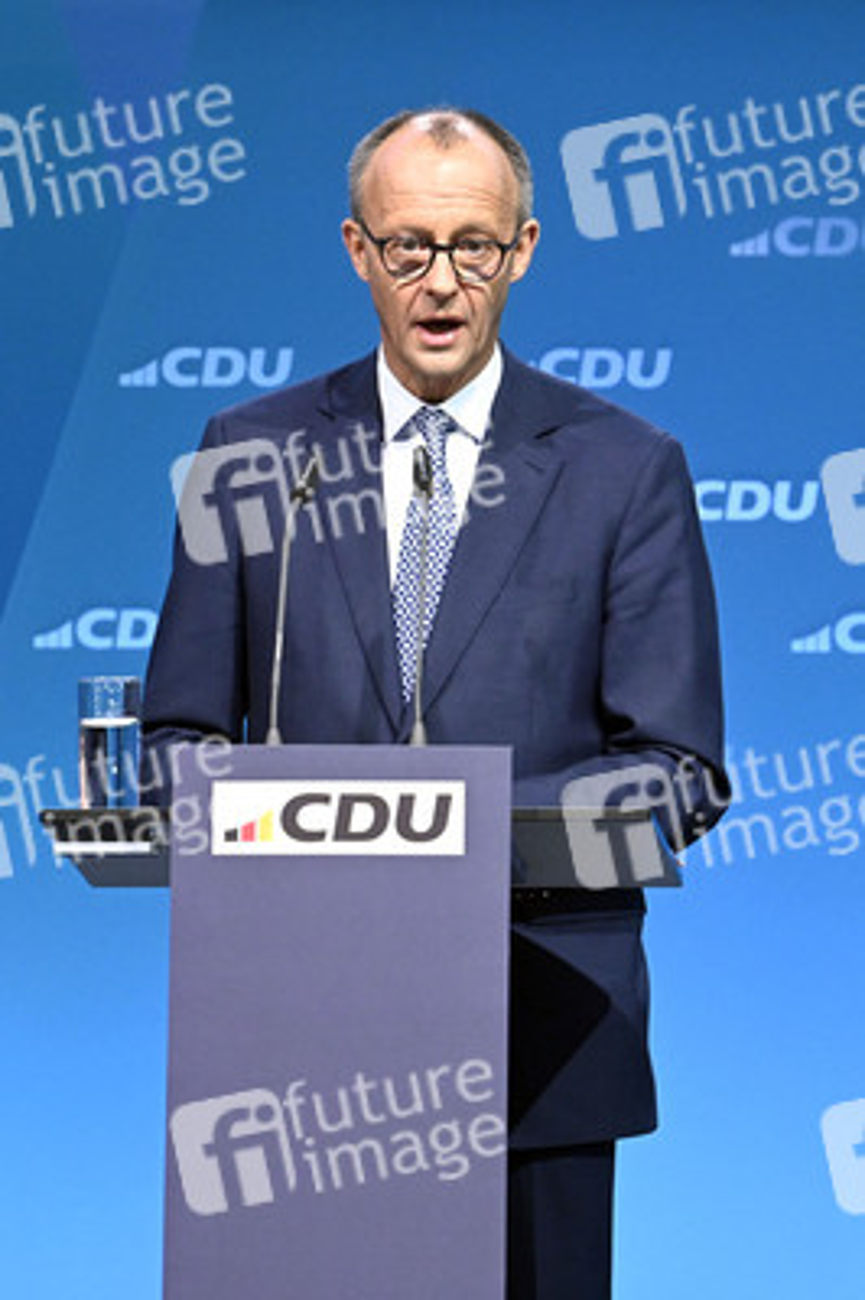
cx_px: 432
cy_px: 650
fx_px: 7220
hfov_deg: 6.9
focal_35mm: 200
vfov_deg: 10.3
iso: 5000
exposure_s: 1/400
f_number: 6.3
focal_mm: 200
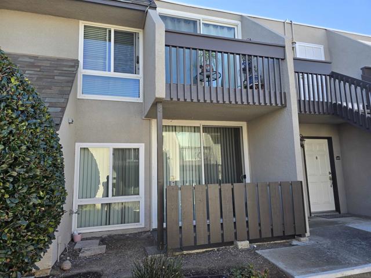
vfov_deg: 58.9
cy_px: 139
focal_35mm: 23
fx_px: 247
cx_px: 186
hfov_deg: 73.9
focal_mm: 6.3
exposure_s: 1/180
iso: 16
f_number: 1.7
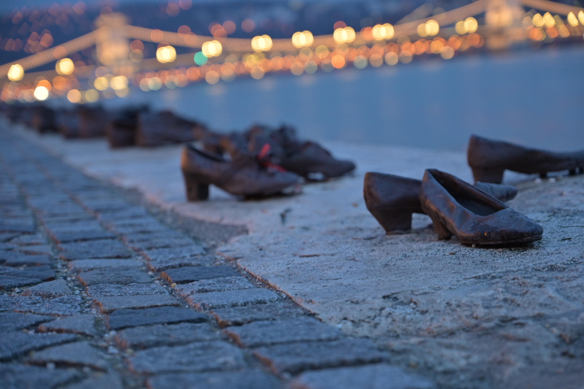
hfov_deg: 28.8
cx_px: 292
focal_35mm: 70
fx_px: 1135
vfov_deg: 19.5
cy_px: 194
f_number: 4
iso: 800
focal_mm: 70
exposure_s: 1/13
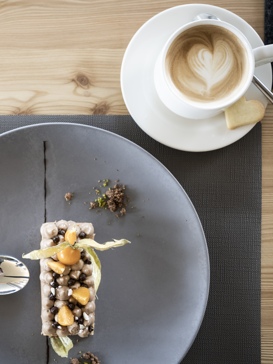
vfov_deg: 27.8
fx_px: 736
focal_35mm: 70
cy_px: 184
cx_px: 44
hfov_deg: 20.7
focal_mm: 48
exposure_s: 1/125
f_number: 3.5
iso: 640
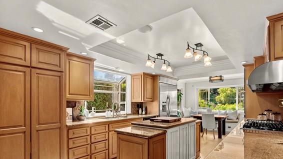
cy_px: 103
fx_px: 143
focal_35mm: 19
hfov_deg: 89.4
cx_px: 152
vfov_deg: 57.4
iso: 200
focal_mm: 16
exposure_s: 1/10
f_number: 8
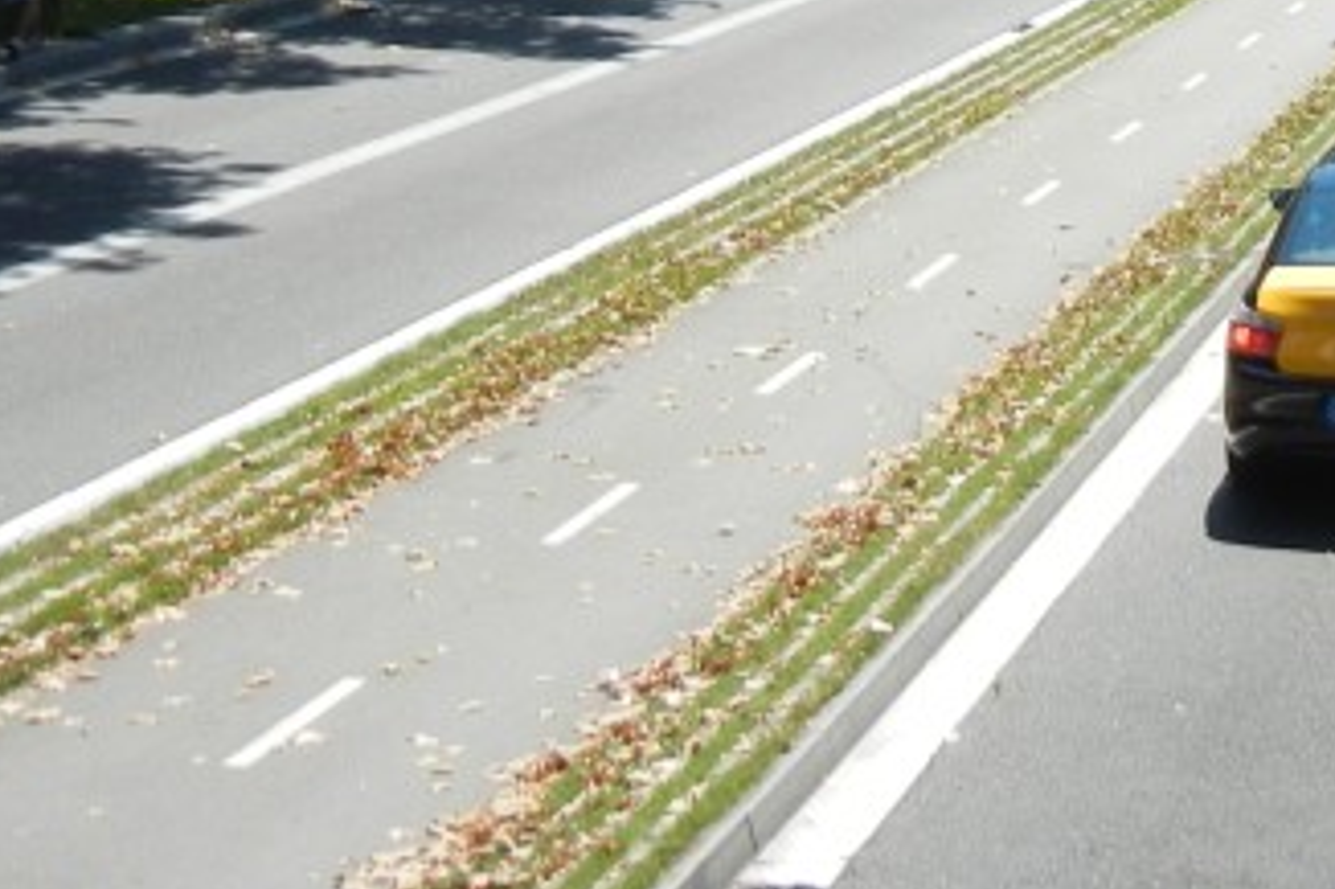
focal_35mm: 98
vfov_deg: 12.8
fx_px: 3632
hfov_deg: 19.9
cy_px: -651
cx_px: 1487
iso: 160
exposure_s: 1/250
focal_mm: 5.4
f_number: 7
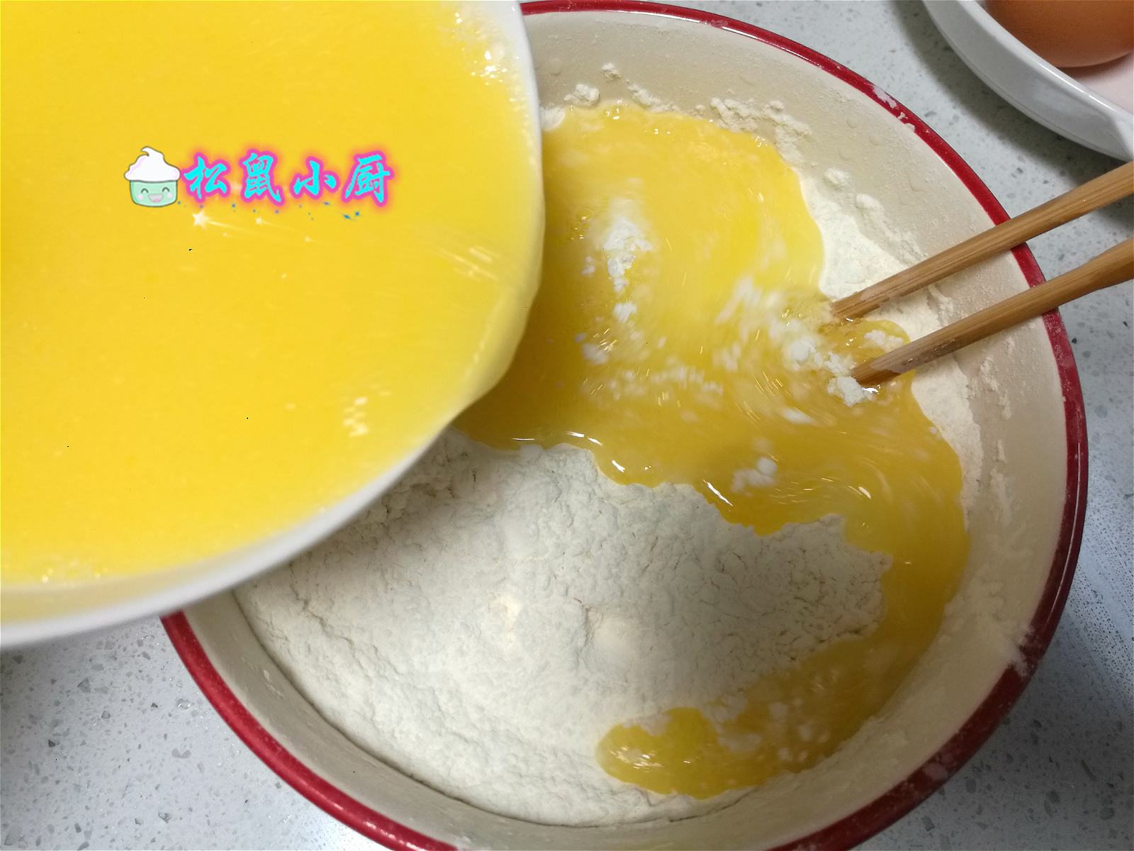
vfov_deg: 51.4
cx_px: 567
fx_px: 885
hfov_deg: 65.3
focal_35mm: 27
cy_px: 426
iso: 125
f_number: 2
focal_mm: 4.04
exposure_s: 1/30
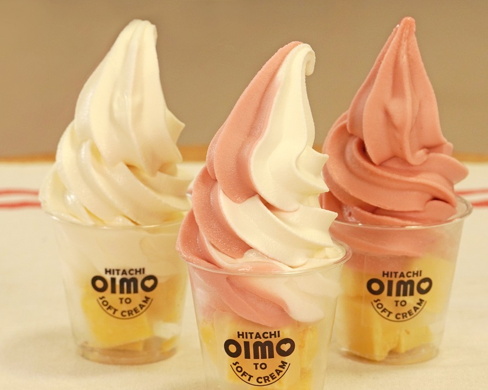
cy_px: 234
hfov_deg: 12.8
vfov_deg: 10.2
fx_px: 2180
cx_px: 258
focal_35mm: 151
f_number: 9
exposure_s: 1/50
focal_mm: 74
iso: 640
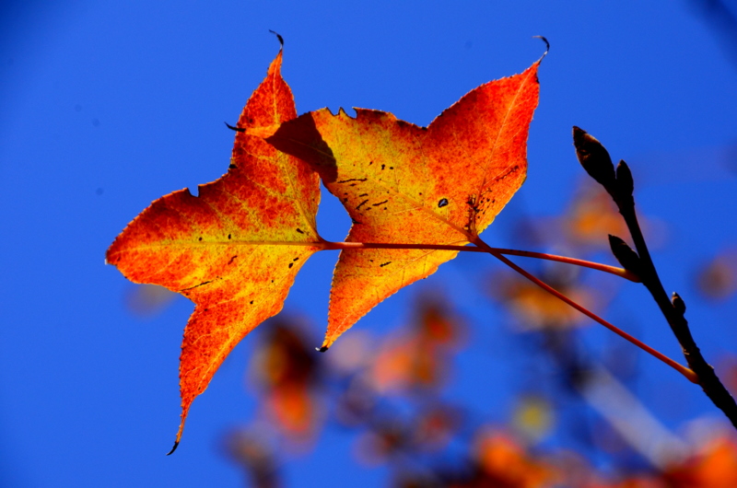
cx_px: 368
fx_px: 8275
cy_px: 244
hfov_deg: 5.1
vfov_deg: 3.4
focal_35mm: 405
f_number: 13
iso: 200
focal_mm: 270
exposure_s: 1/320
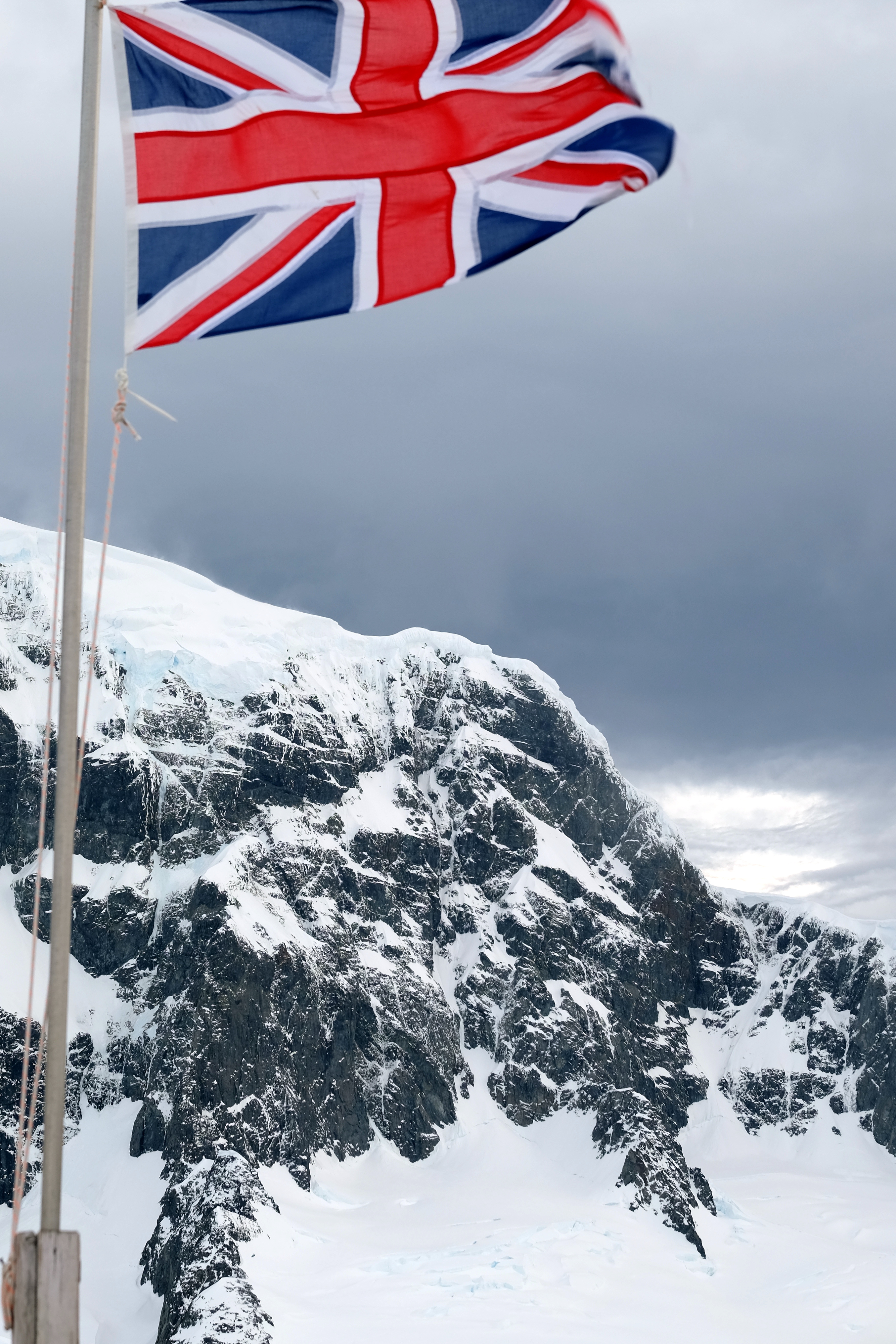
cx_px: 364
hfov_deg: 14.5
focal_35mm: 94
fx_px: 3510
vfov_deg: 21.7
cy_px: 620
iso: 200
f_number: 5.6
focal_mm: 52
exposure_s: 1/170
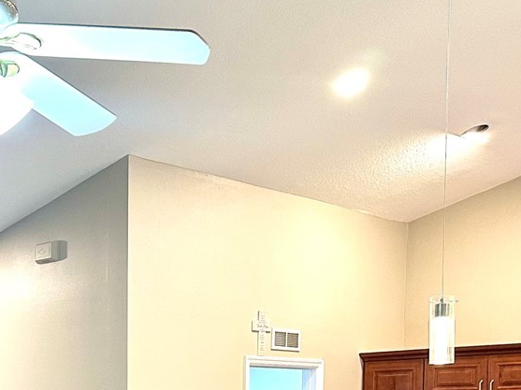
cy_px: 492
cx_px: -12
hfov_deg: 26.5
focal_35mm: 69
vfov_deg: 19.8
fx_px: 1038
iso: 200
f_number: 1.78
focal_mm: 6.86
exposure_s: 1/91
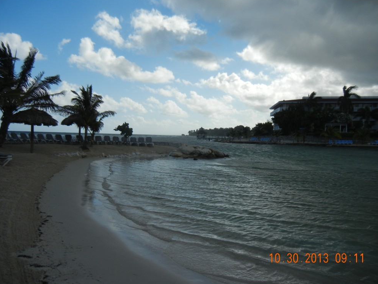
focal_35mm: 31
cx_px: 193
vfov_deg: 45.4
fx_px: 338
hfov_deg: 58.4
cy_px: 142
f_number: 7
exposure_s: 1/670
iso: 160
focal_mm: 5.4
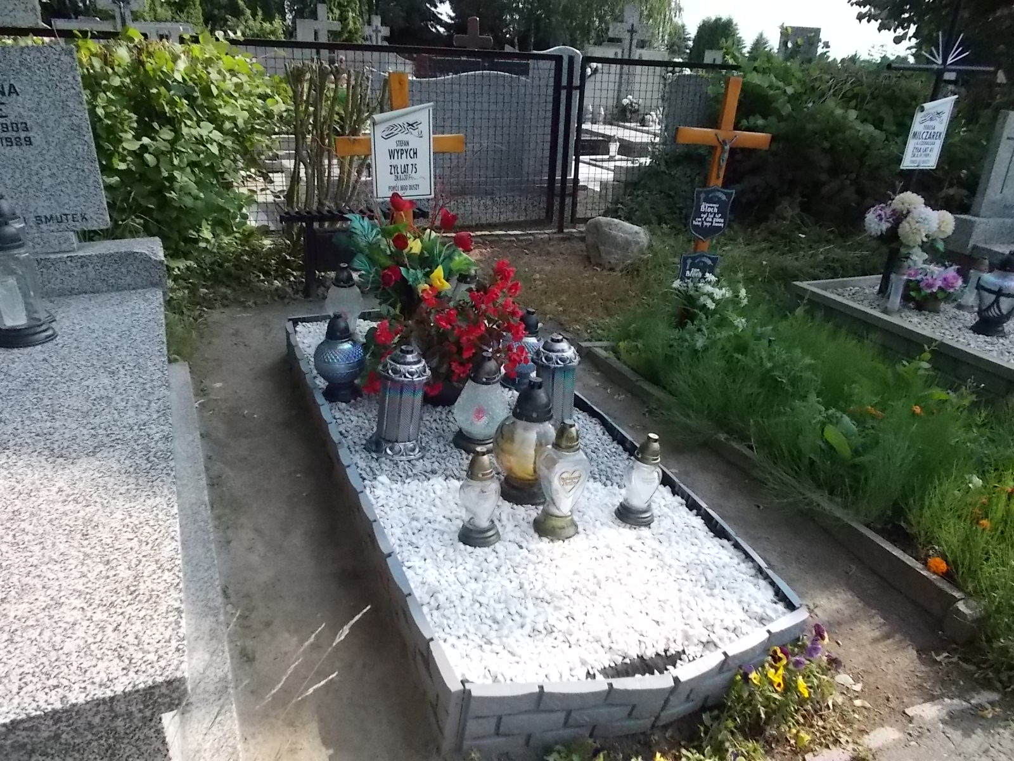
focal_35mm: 26
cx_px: 507
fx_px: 762
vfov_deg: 53.1
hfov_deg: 67.3
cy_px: 380
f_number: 8
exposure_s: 1/400
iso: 400
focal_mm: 4.6
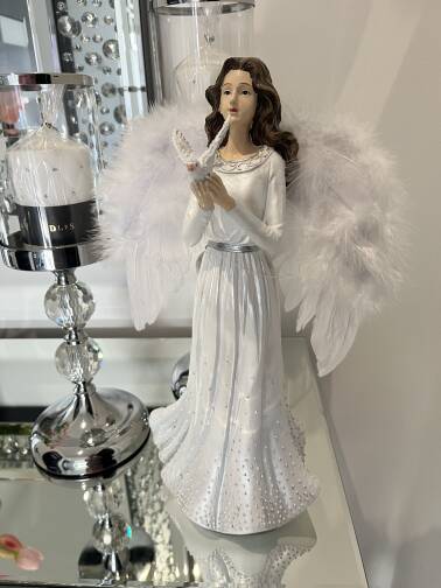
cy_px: 294
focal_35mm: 26
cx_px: 220
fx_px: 442
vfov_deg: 67.3
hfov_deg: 53.1
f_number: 1.6
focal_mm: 5.1
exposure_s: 1/68
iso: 125
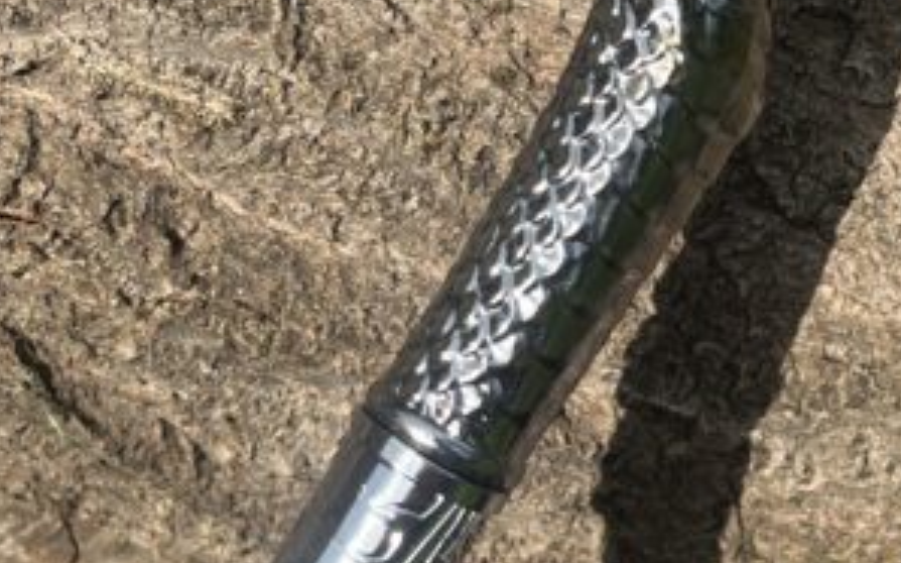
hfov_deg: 27.1
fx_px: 1816
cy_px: 0
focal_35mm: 74
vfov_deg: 17.2
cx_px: 777
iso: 50
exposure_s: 1/2632
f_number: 1.6
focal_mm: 5.1
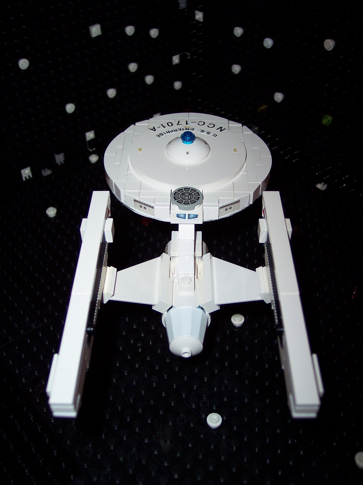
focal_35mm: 40
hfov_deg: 36.0
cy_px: 240
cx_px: 183
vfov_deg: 46.8
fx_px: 559
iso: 100
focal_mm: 8
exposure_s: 1/60
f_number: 2.8
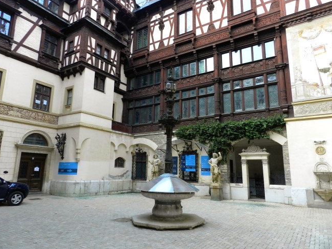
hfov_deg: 71.6
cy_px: 123
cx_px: 166
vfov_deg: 56.8
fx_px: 230
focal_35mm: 24
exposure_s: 1/100
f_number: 3.4
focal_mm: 4
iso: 220
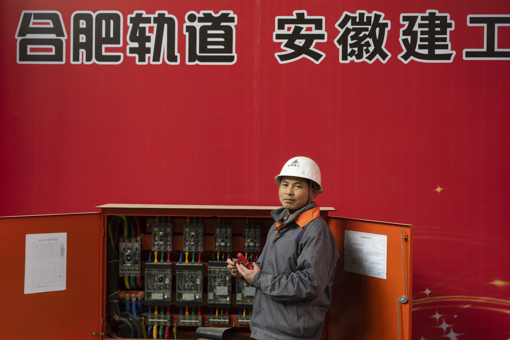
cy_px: 170
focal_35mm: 44
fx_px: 623
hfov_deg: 44.5
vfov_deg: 30.5
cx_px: 255
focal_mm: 44
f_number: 4.5
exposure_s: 1/160
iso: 500
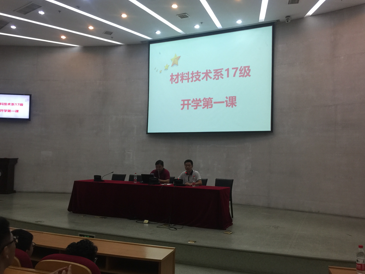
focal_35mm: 32
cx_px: 167
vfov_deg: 44.2
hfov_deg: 56.7
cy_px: 143
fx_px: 337
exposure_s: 1/33
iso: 64
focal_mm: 4.15
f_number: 2.2
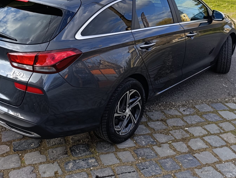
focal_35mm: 44
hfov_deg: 42.8
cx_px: 107
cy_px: 43
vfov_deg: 32.3
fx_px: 300
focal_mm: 6.14
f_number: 1.6
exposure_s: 1/124
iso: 50
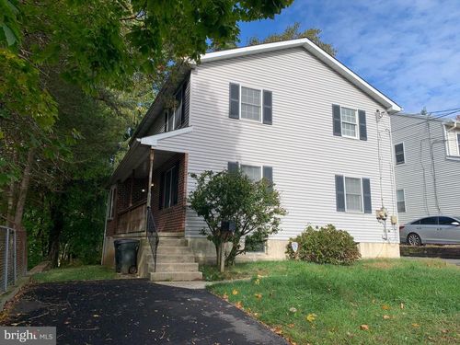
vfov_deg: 53.1
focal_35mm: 26
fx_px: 346
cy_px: 172
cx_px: 230
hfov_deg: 67.3
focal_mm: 4.25
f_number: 1.8
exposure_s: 1/1634
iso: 25
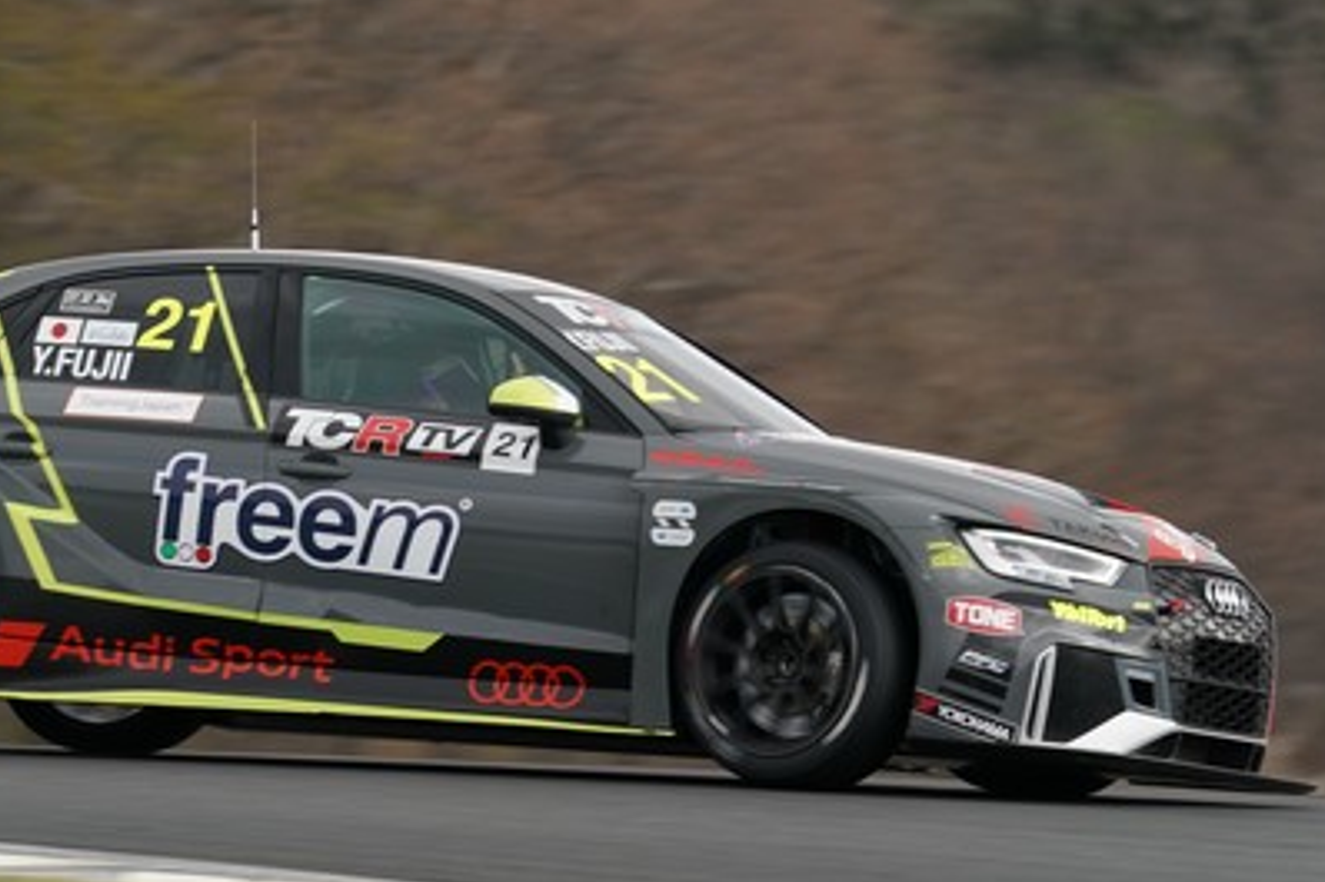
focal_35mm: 650
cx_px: 569
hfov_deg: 3.2
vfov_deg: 2.1
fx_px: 23912
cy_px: 200
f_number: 10
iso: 400
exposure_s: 1/250
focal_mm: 359
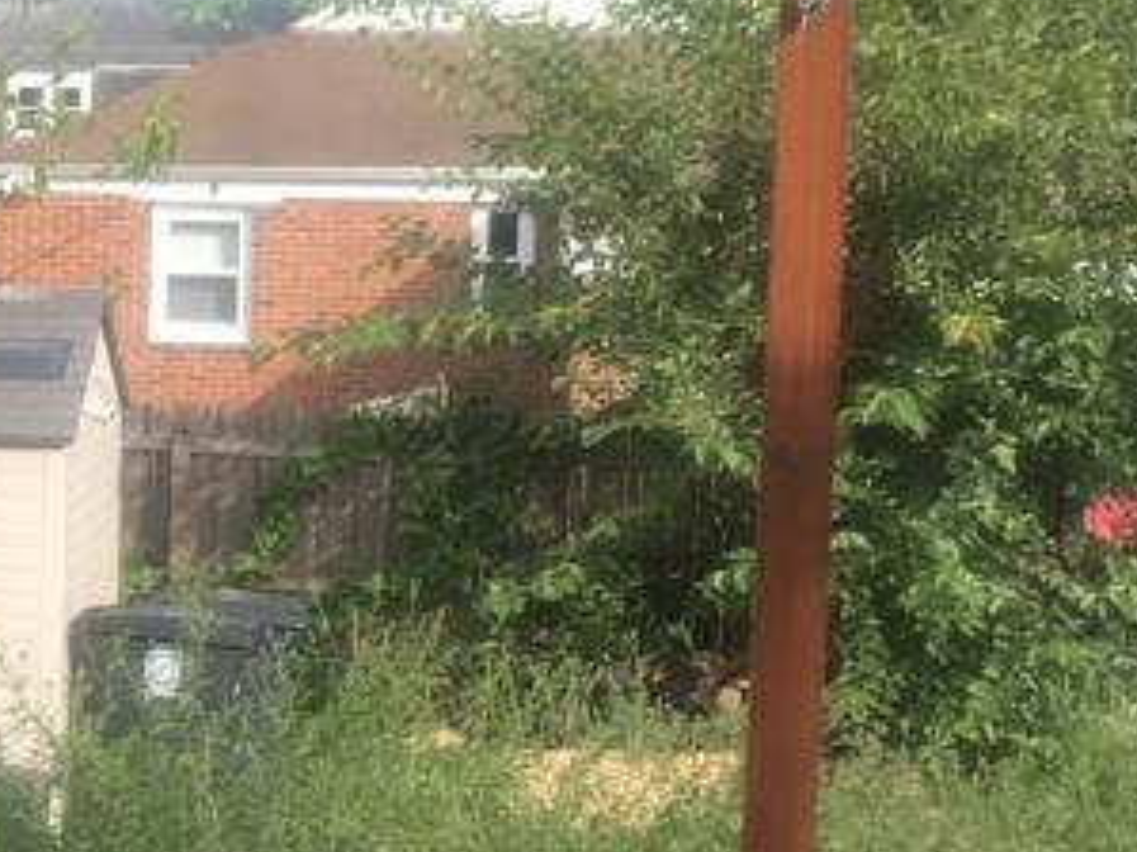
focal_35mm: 96
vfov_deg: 15.4
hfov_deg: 18.9
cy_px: 365
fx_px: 3152
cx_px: -357
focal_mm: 3.99
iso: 20
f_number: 1.8
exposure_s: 1/587
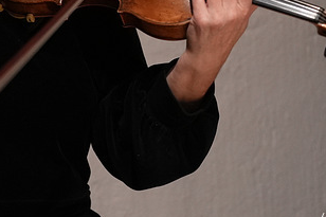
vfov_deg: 6.5
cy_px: -54
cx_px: 56
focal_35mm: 208
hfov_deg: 9.9
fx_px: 1882
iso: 6400
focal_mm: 80
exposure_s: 1/50
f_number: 2.8
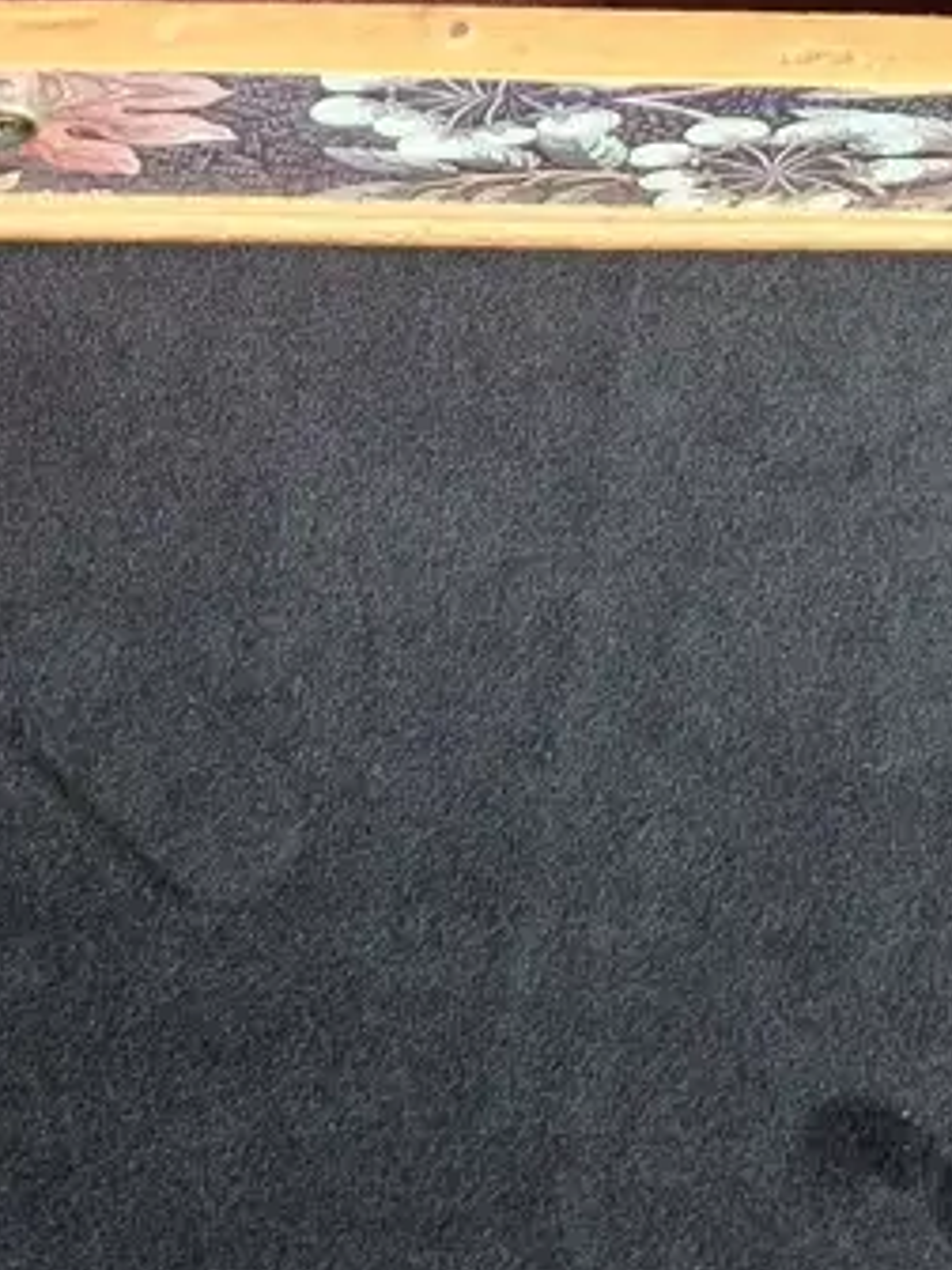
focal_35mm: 70
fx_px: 2567
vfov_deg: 24.5
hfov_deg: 19.9
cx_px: -159
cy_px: -340
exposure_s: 1/50
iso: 250
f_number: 1.8
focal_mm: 5.54
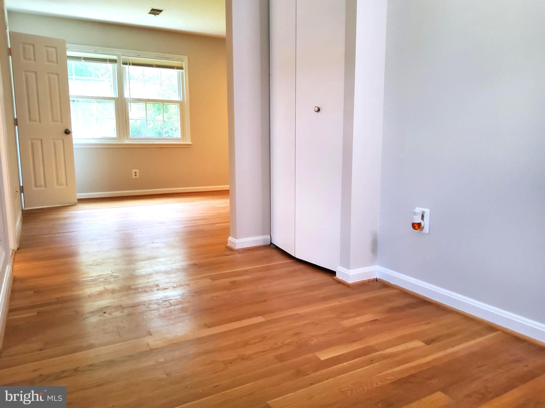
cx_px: 272
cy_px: 204
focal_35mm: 26
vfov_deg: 53.1
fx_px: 409
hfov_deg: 67.3
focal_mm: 3.08
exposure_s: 1/60
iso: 200
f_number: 2
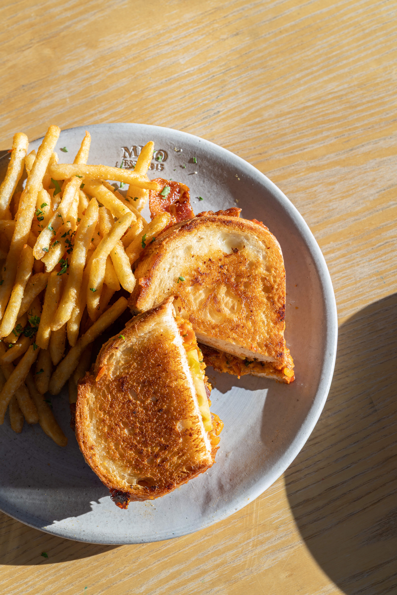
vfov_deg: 22.6
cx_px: 198
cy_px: 298
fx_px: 1489
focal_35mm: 90
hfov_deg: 15.2
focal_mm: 90
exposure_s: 1/200
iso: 100
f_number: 8
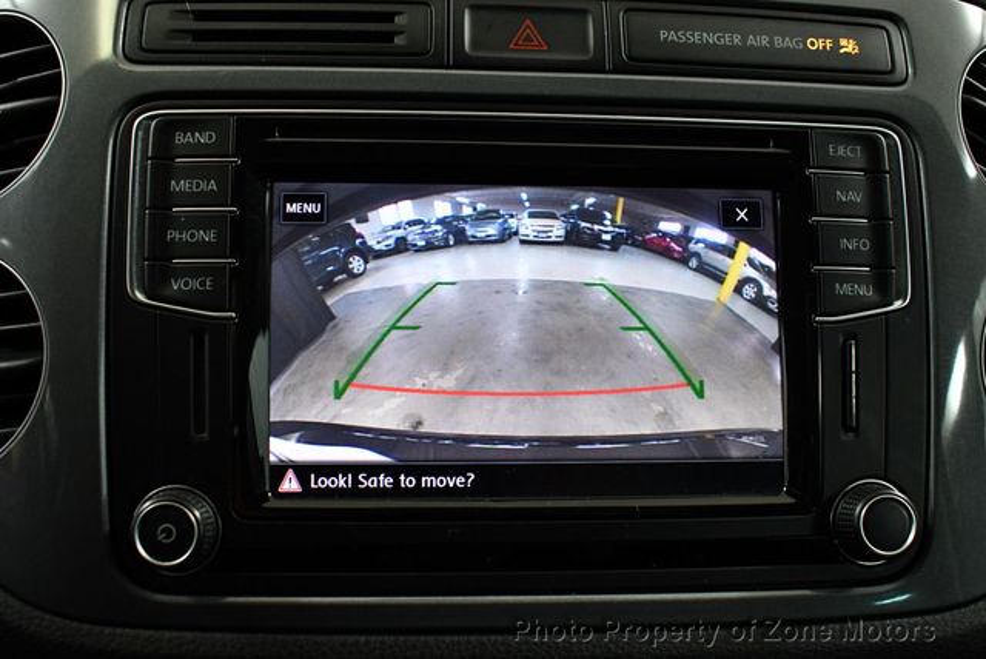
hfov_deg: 53.1
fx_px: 987
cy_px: 330
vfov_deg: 36.9
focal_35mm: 36
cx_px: 493
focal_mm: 18
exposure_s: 1/125
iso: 2000
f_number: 3.5
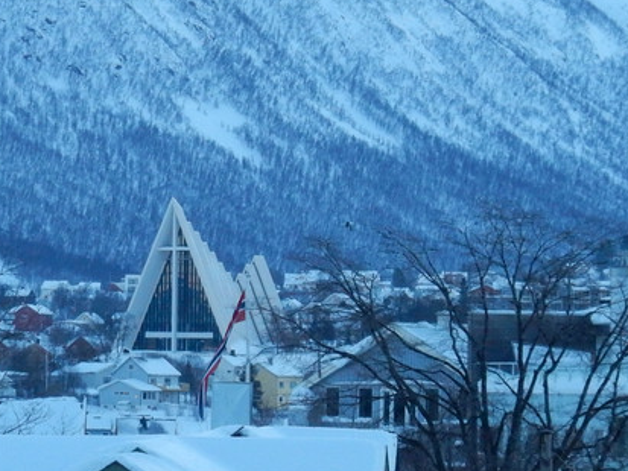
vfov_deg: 4.9
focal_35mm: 302
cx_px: 192
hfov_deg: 6.6
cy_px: 234
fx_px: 5480
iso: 400
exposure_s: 1/160
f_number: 5.6
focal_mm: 20.9
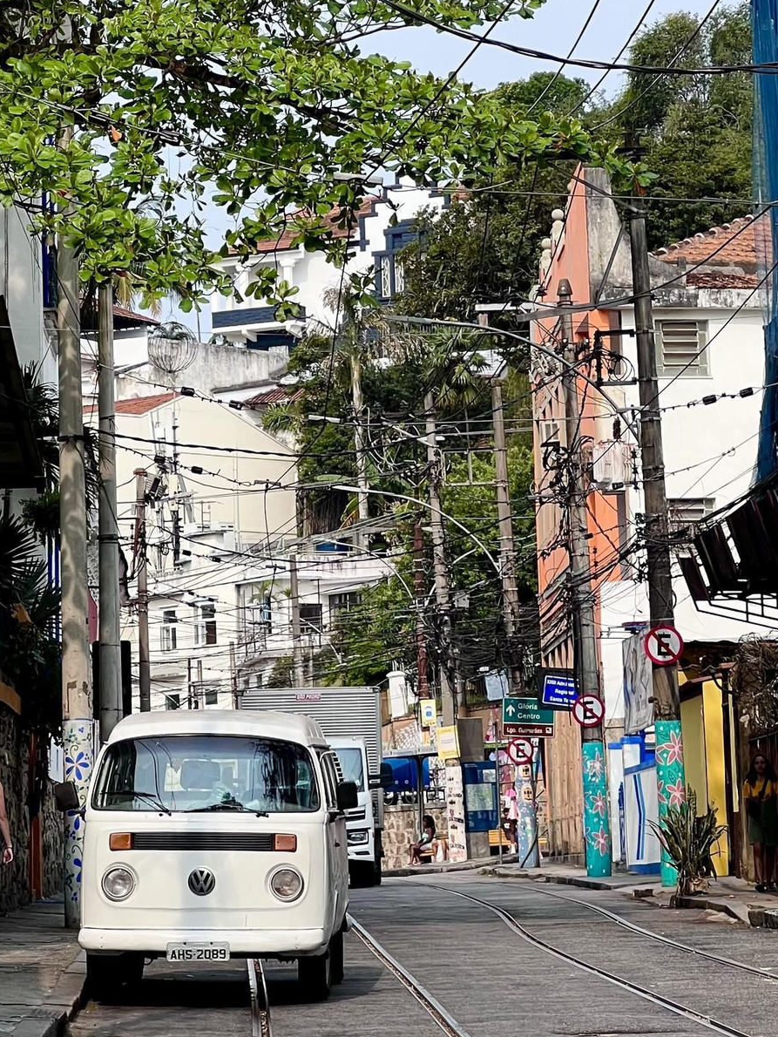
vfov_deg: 14.3
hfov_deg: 10.7
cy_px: 453
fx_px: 4134
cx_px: 511
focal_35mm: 138
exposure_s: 1/385
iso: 32
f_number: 2.8
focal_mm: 9
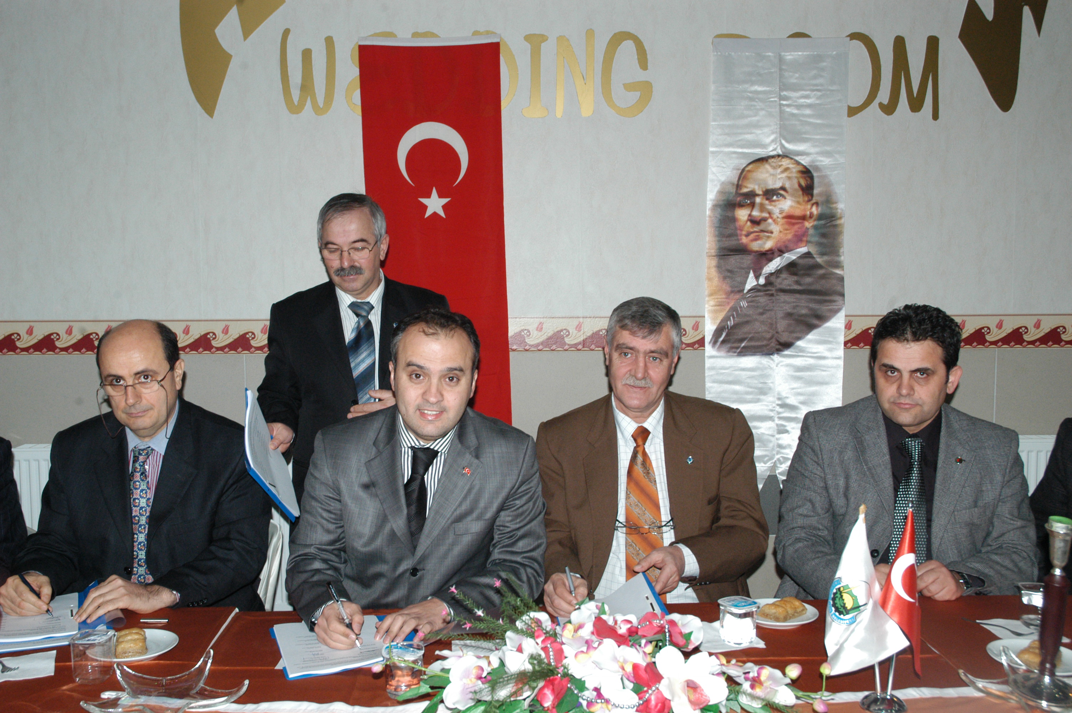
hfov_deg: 53.2
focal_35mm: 36
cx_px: 536
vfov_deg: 36.8
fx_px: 1071
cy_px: 356
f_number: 7.1
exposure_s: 1/60
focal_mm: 24
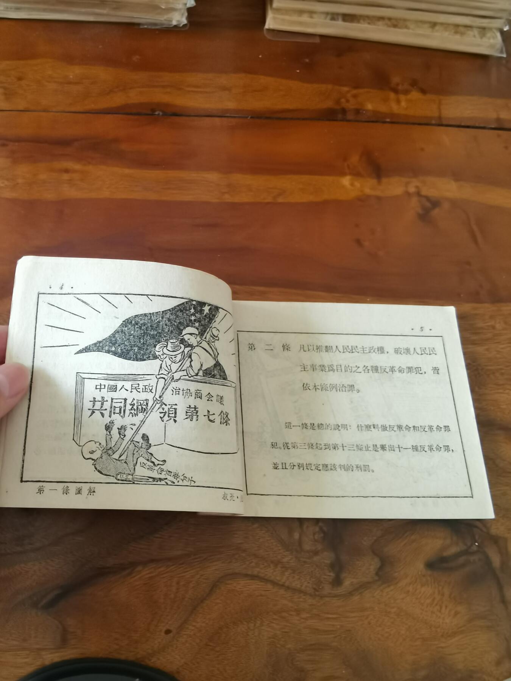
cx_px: 256
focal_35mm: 27
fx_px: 531
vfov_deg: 65.3
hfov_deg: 51.4
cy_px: 340
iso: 400
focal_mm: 2.26
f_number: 2.2
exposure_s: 1/25
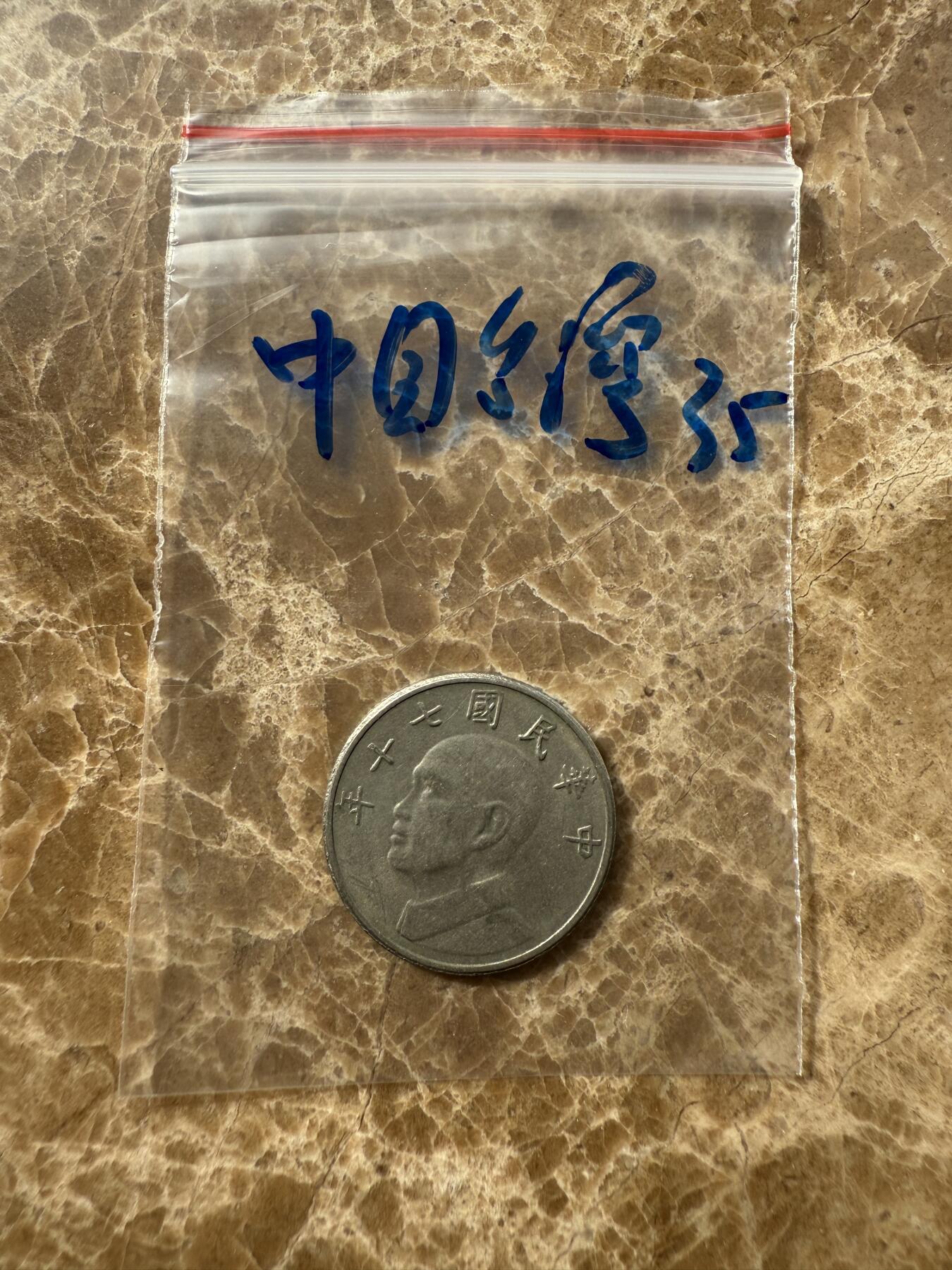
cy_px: 635
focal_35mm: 24
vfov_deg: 71.6
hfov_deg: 56.8
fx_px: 880
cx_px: 476
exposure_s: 1/368
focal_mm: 2.22
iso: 40
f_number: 2.2
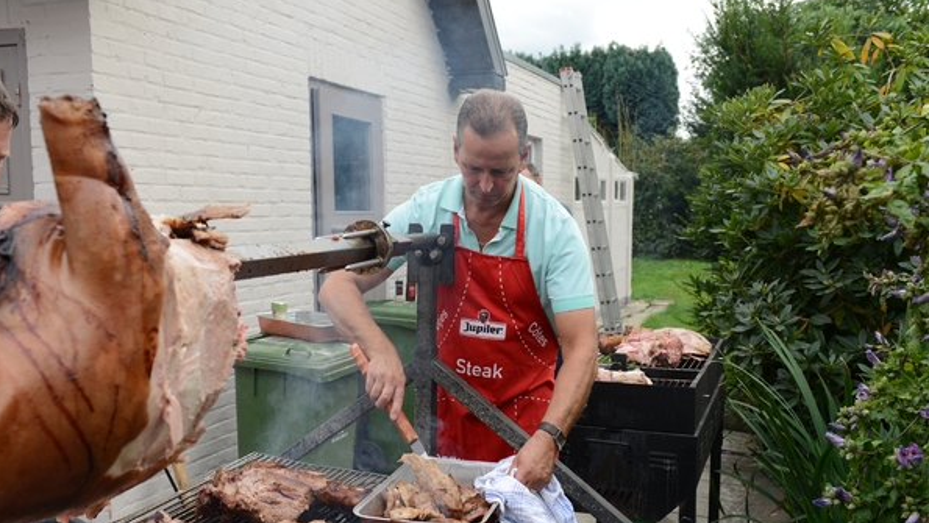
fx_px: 936
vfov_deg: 31.2
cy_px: 294
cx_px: 462
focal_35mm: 38
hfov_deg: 52.8
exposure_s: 1/125
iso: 200
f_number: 5.6
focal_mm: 36
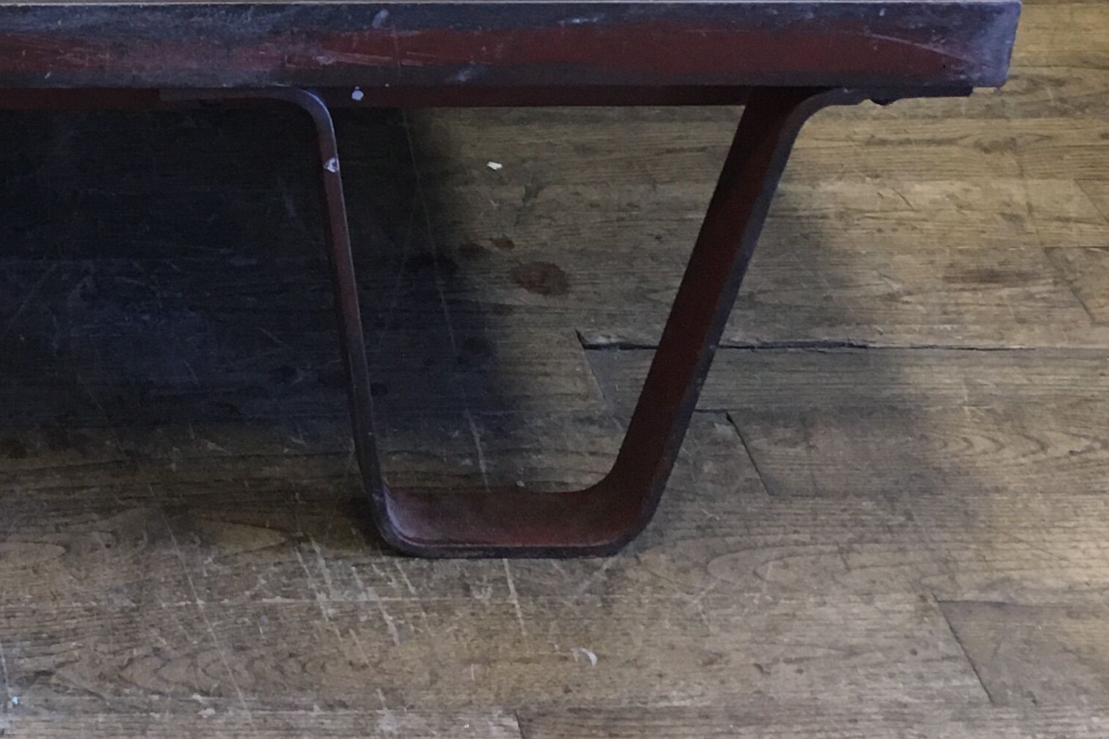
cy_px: -239
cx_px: -120
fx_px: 2495
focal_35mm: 81
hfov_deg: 23.5
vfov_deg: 15.9
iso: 125
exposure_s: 1/33
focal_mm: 4.15
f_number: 2.2
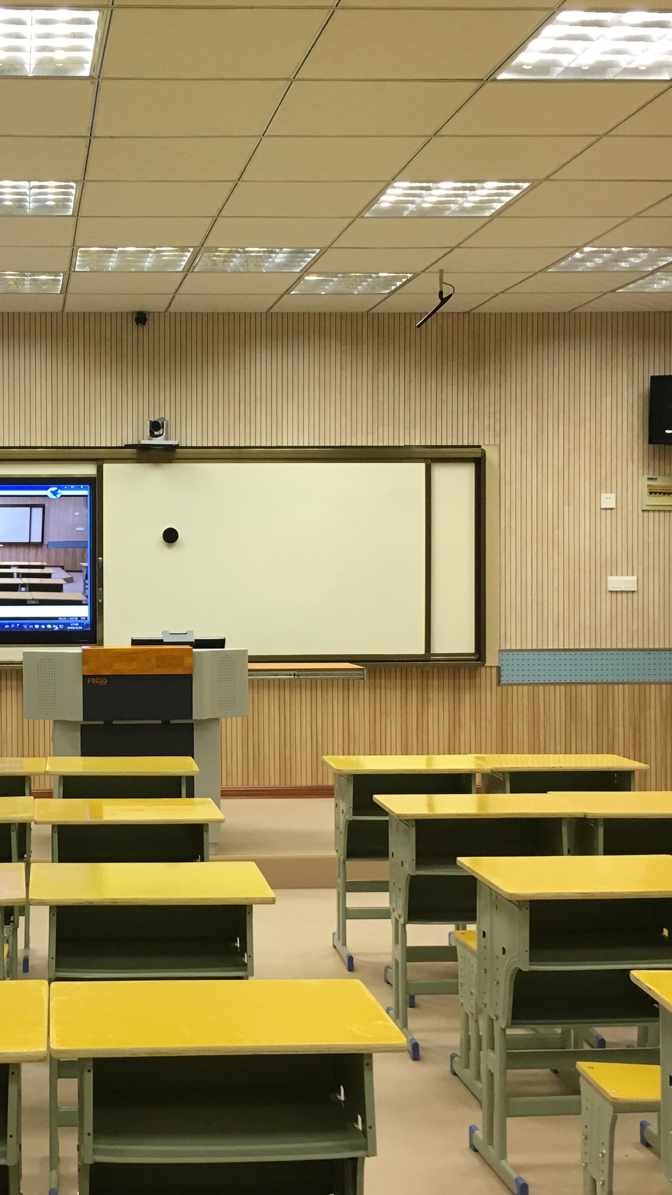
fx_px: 1488
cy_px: 592
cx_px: 104
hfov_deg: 24.9
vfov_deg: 43.7
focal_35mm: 47
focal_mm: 4.15
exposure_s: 1/33
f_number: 2.2
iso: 64
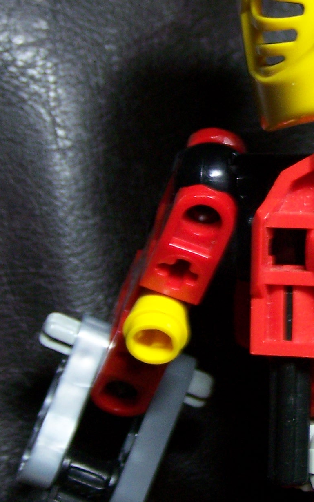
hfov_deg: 9.0
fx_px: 1972
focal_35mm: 144
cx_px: 339
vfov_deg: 14.5
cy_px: 212
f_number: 3.1
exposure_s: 1/15
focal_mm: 9.8
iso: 160
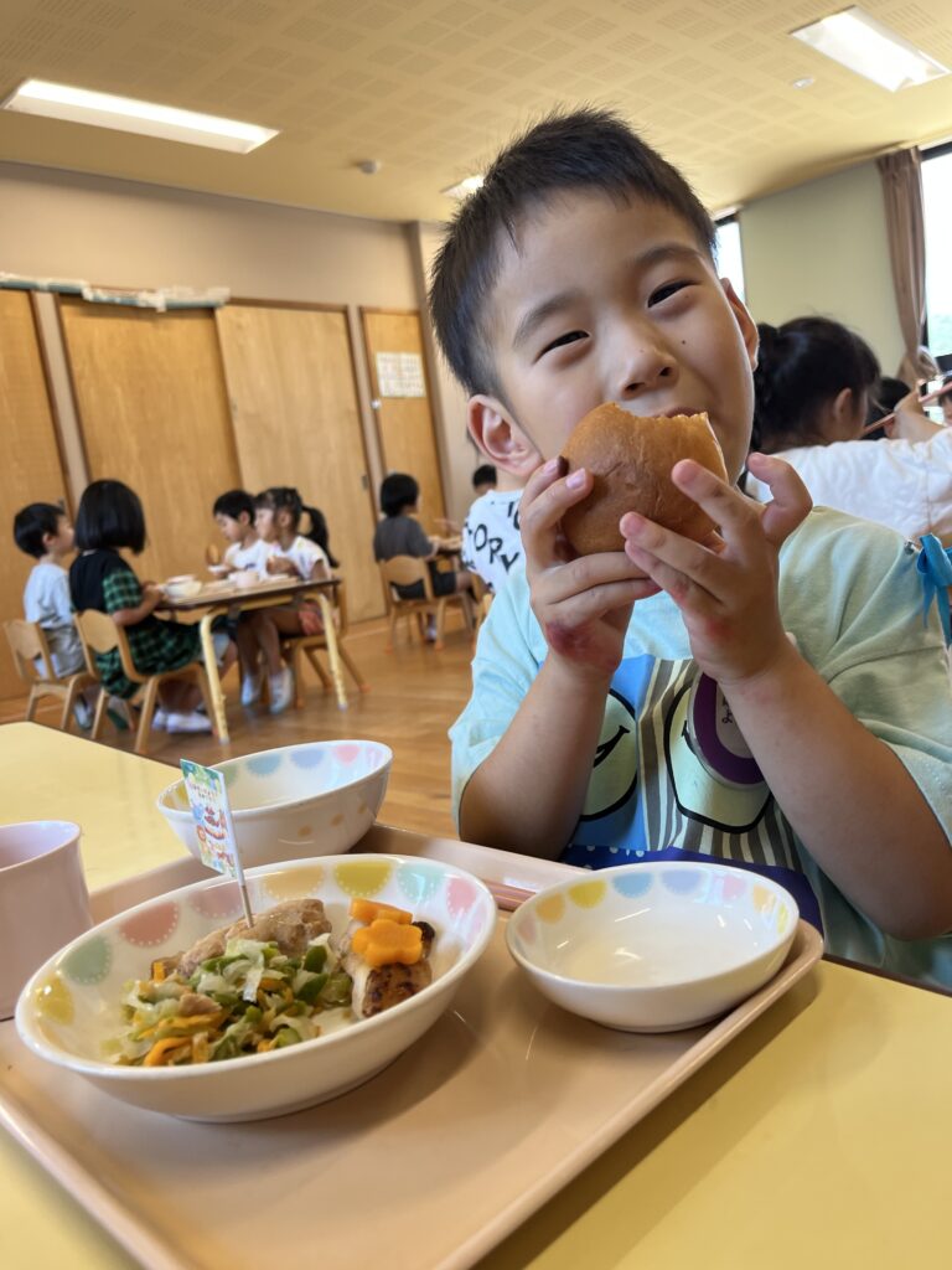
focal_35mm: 26
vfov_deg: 67.3
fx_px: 953
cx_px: 476
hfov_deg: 53.1
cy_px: 635
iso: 80
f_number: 1.6
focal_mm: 5.1
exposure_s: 1/120
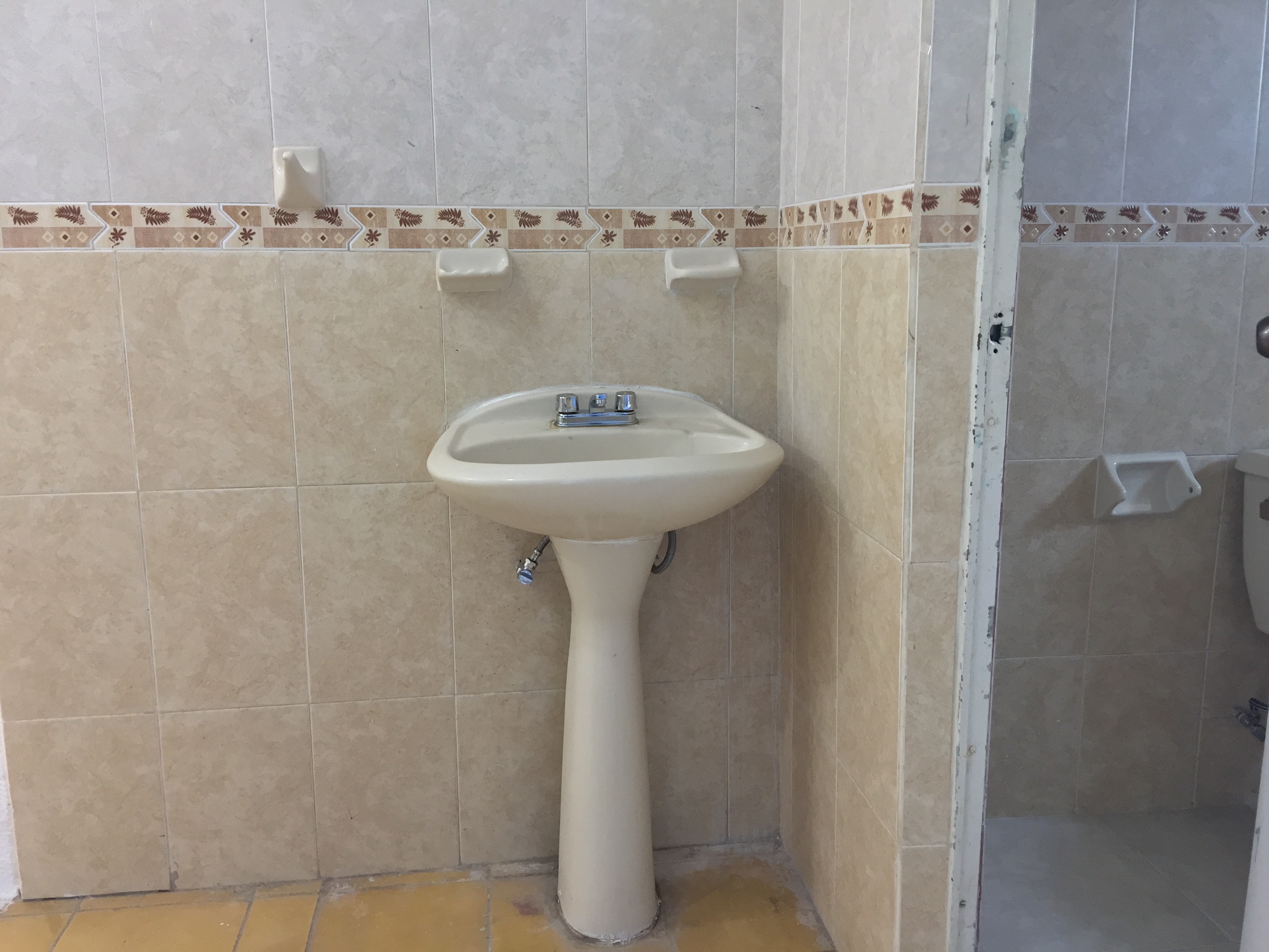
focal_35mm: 29
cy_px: 476
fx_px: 1063
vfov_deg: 48.2
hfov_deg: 61.7
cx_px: 634
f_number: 2.2
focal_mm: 4.15
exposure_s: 1/30
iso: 125
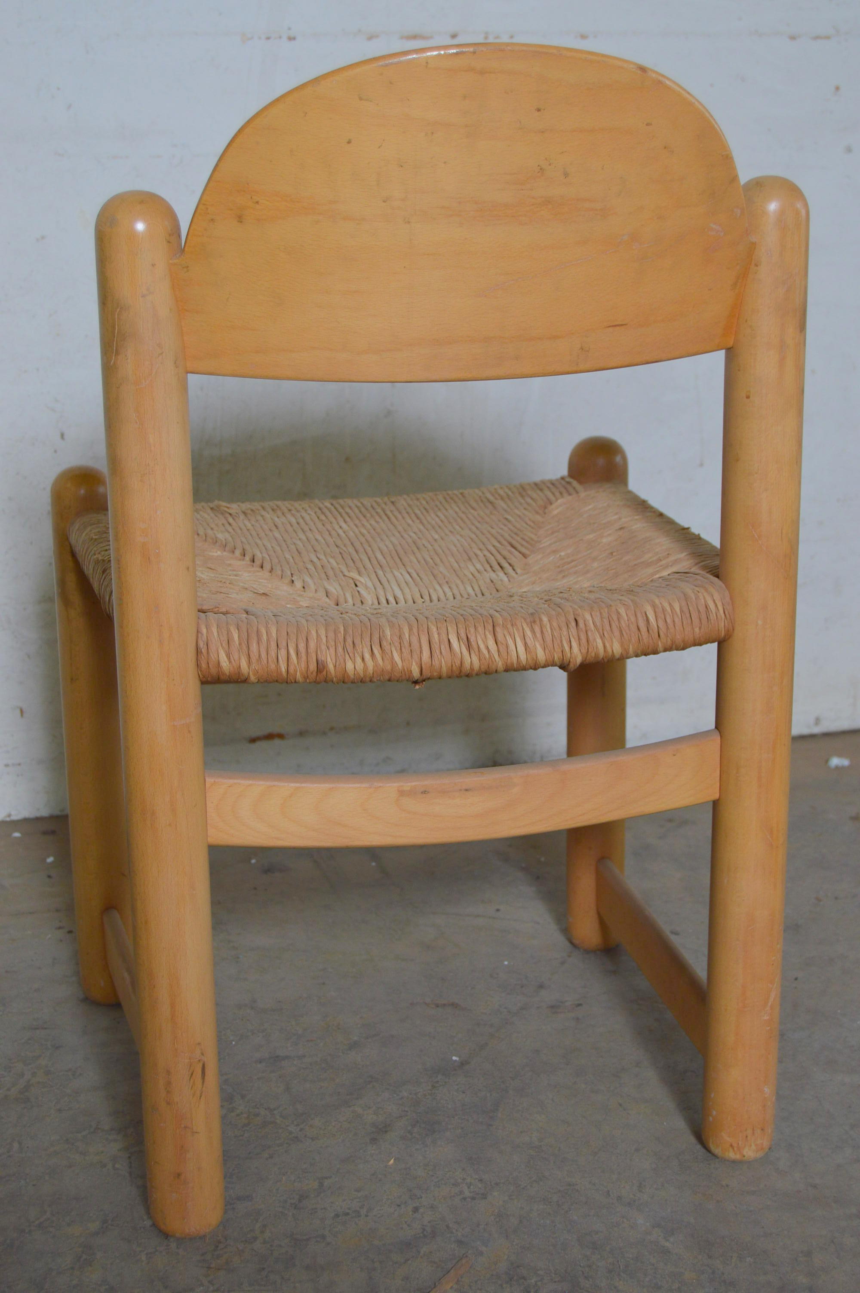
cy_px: 646
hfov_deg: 23.7
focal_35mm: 57
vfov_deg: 35.1
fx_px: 2046
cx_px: 430
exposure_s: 1/60
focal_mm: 38
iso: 400
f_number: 5.6
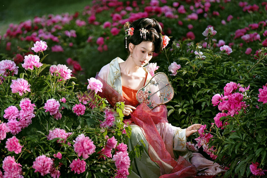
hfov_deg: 20.0
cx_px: 134
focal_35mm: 102
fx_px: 756
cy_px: 89
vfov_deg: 13.4
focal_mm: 102
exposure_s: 1/250
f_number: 2.8
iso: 640
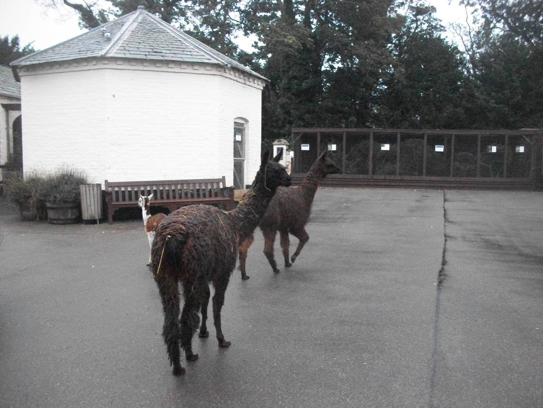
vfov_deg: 42.9
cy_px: 207
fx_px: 518
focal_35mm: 33
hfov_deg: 55.3
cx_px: 276
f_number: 2.9
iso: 800
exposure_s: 1/400
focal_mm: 5.7
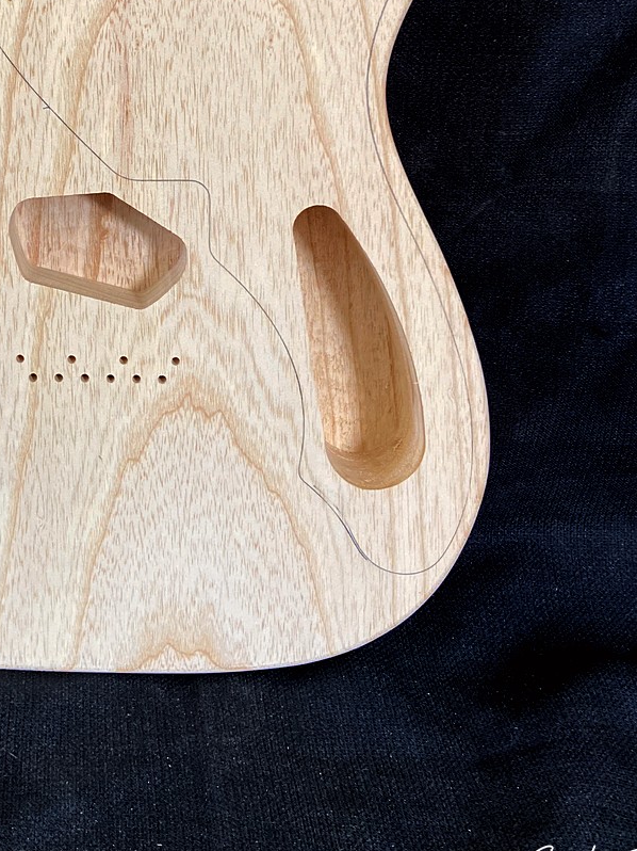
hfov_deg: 30.4
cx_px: 94
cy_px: 174
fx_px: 1129
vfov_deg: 39.7
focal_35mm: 46
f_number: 1.8
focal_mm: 4.25
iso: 125
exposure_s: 1/120
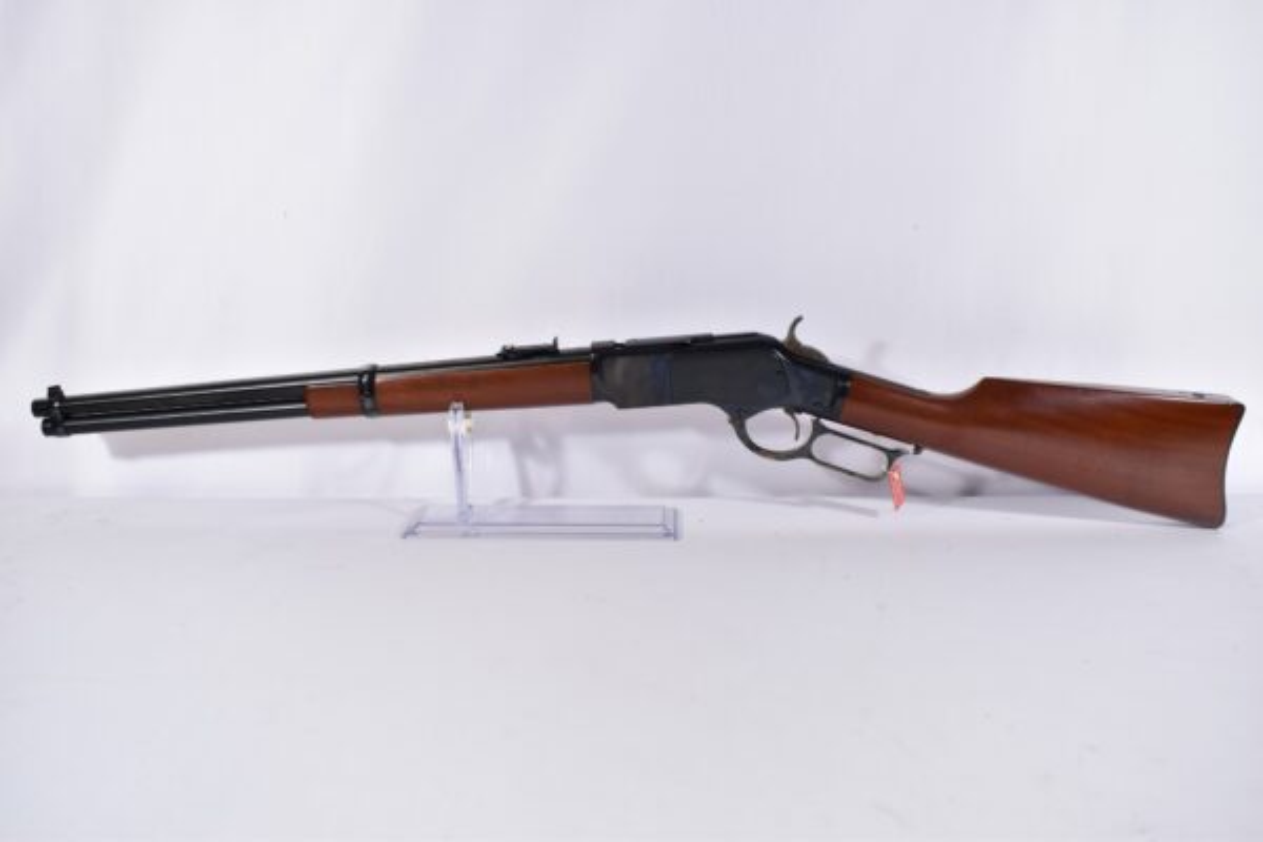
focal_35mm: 33
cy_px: 421
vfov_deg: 40.0
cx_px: 632
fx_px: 1158
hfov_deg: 57.2
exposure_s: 1/30
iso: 640
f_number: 5
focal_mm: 22
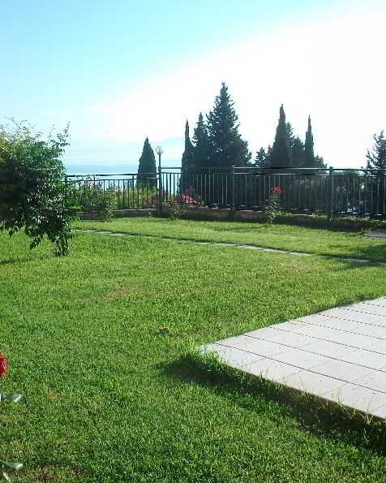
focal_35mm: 42
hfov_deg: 34.6
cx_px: 78
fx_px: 600
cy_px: 241
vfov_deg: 43.8
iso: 80
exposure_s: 1/248
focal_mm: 5.7
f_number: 5.5
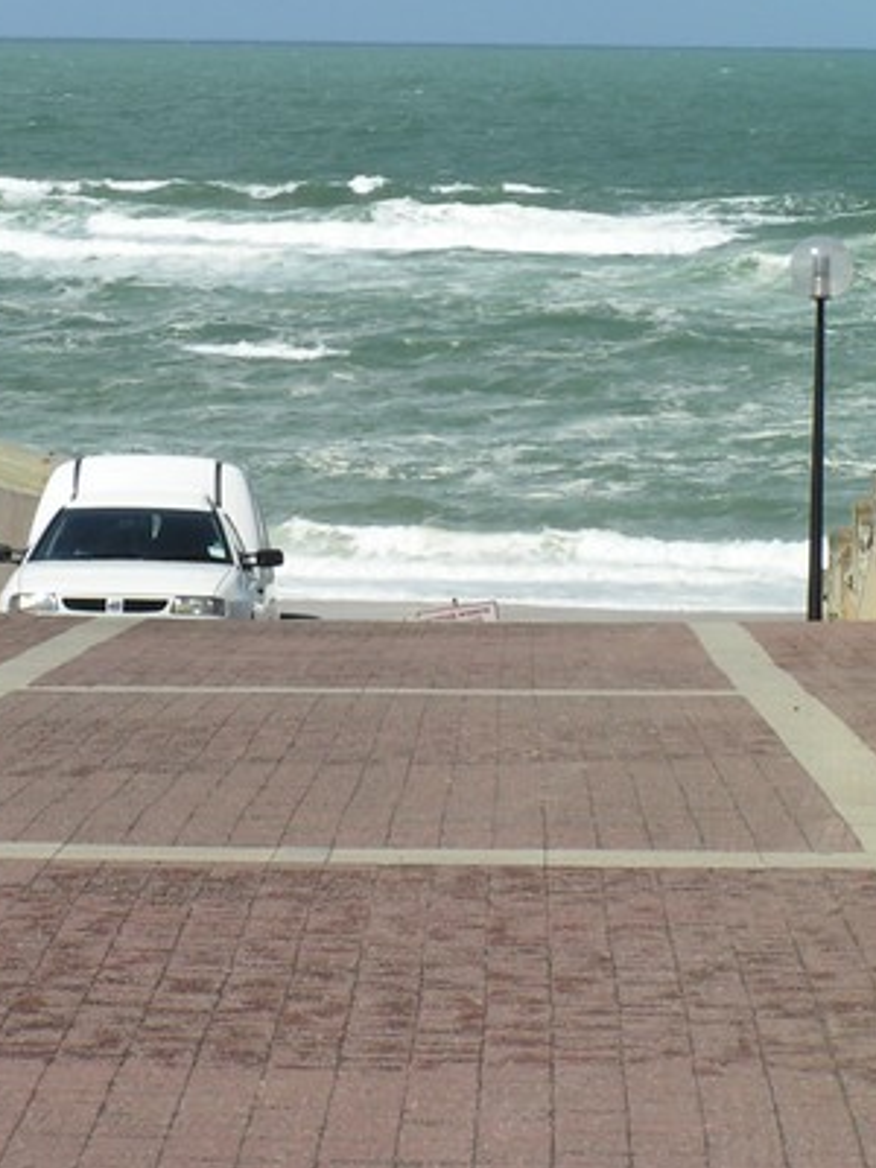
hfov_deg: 6.8
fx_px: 7389
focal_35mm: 219
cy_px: 299
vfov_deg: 9.0
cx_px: 441
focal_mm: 21.9
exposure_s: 1/640
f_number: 6.3
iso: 50
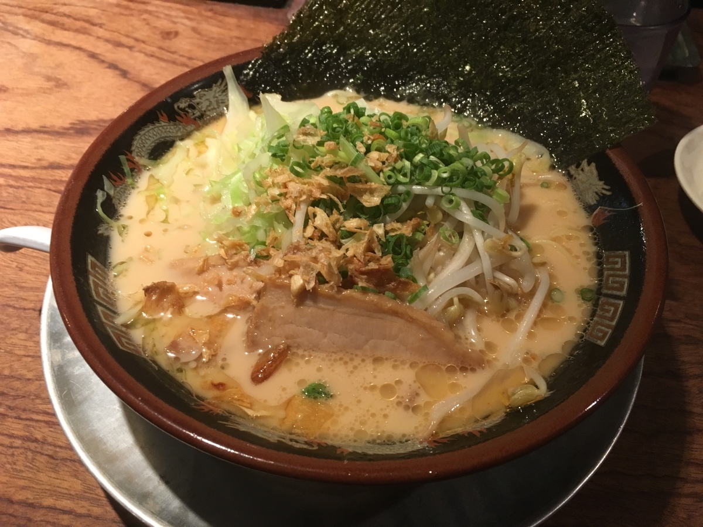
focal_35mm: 29
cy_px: 264
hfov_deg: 61.7
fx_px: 589
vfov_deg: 48.2
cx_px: 352
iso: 125
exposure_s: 1/30
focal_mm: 4.15
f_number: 2.2
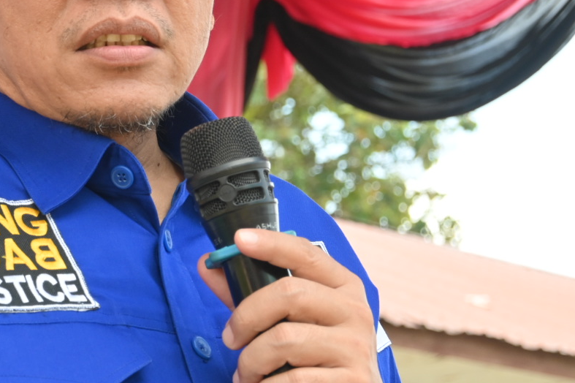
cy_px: 123
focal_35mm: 139
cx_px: 4
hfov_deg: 14.5
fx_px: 2220
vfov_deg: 9.8
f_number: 6
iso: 400
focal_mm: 45
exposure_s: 1/250
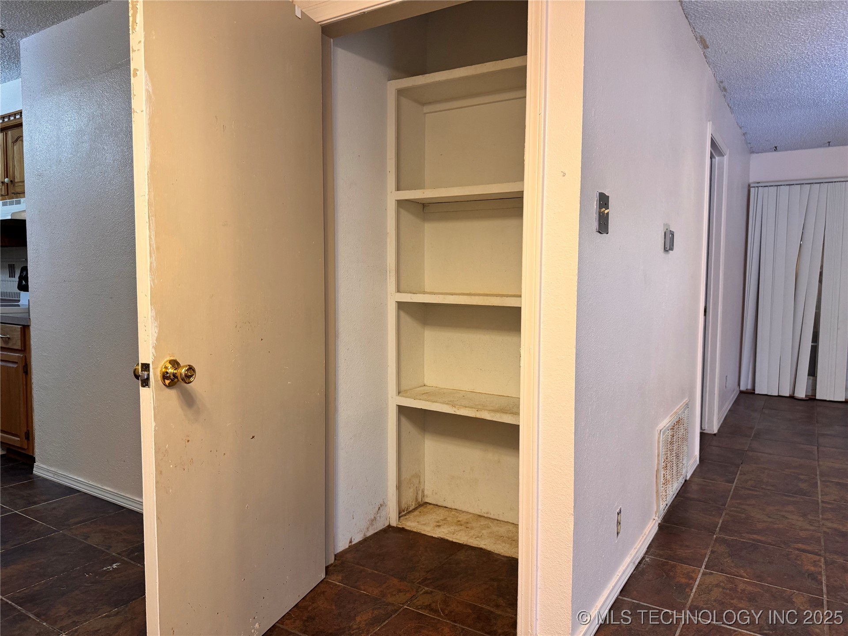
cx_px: 424
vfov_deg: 56.8
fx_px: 588
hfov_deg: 71.6
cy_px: 318
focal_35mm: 24
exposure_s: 1/120
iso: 200
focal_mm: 6.76
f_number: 1.78
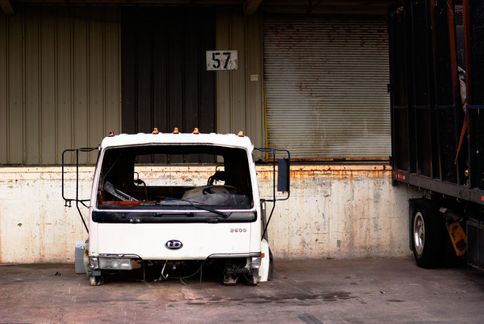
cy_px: 162
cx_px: 242
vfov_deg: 18.2
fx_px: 1009
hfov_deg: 27.0
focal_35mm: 75
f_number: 2.4
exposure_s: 1/125
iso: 100
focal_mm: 50
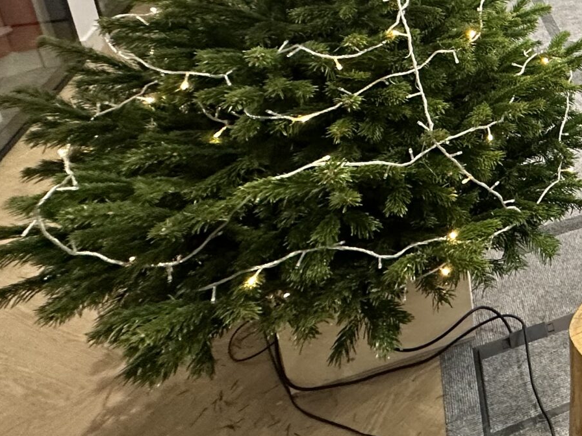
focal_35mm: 40
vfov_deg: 31.6
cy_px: -53
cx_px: 746
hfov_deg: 34.2
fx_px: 673
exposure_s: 1/50
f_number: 2.2
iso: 200
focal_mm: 2.22
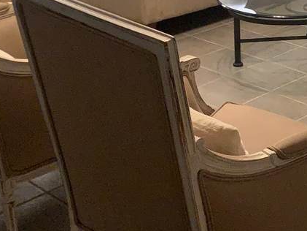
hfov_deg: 23.5
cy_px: 51
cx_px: 316
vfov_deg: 18.5
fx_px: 701
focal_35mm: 79
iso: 500
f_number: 1.8
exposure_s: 1/30
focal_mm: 4.25
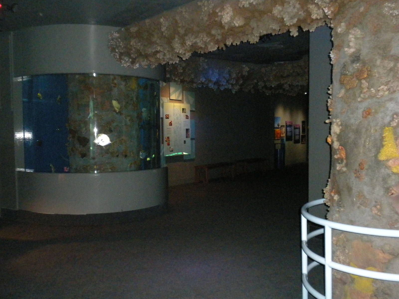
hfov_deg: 50.1
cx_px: 200
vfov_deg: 38.7
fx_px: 426
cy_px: 150
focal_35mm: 37
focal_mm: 6.6
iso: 800
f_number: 3.5
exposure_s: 1/30
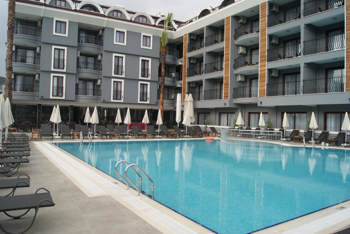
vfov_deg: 48.0
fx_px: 263
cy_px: 117
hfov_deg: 67.3
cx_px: 175
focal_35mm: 27
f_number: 10
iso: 200
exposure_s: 1/160
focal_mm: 18
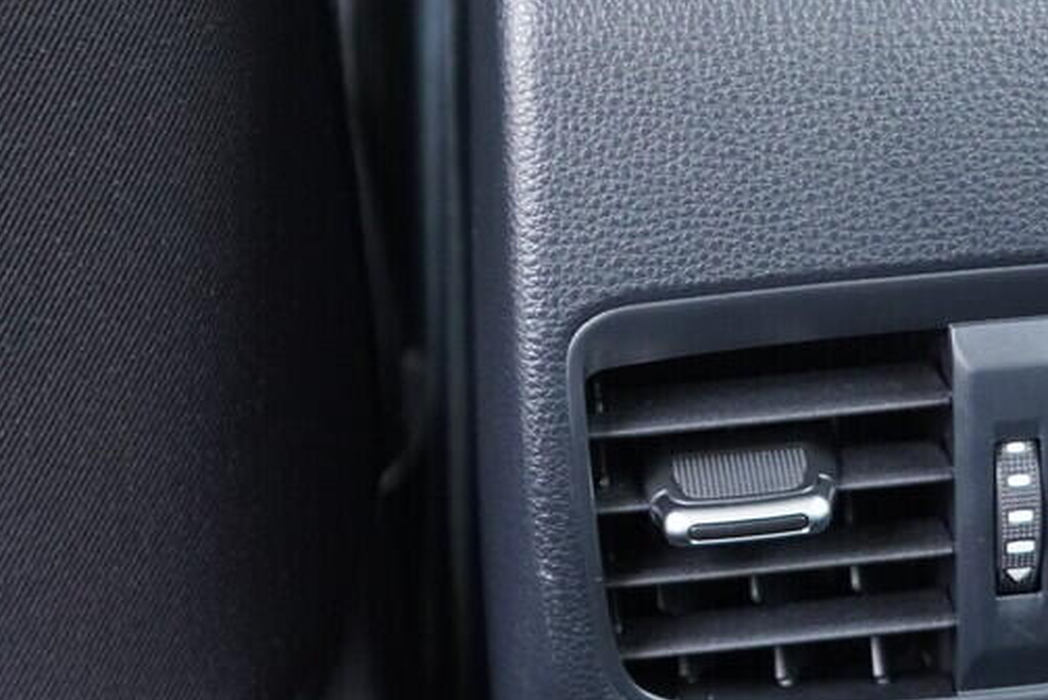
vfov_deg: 13.3
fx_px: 3000
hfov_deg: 19.4
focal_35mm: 103
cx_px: 985
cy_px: 333
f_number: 2.8
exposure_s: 1/40
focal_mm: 24
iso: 2000
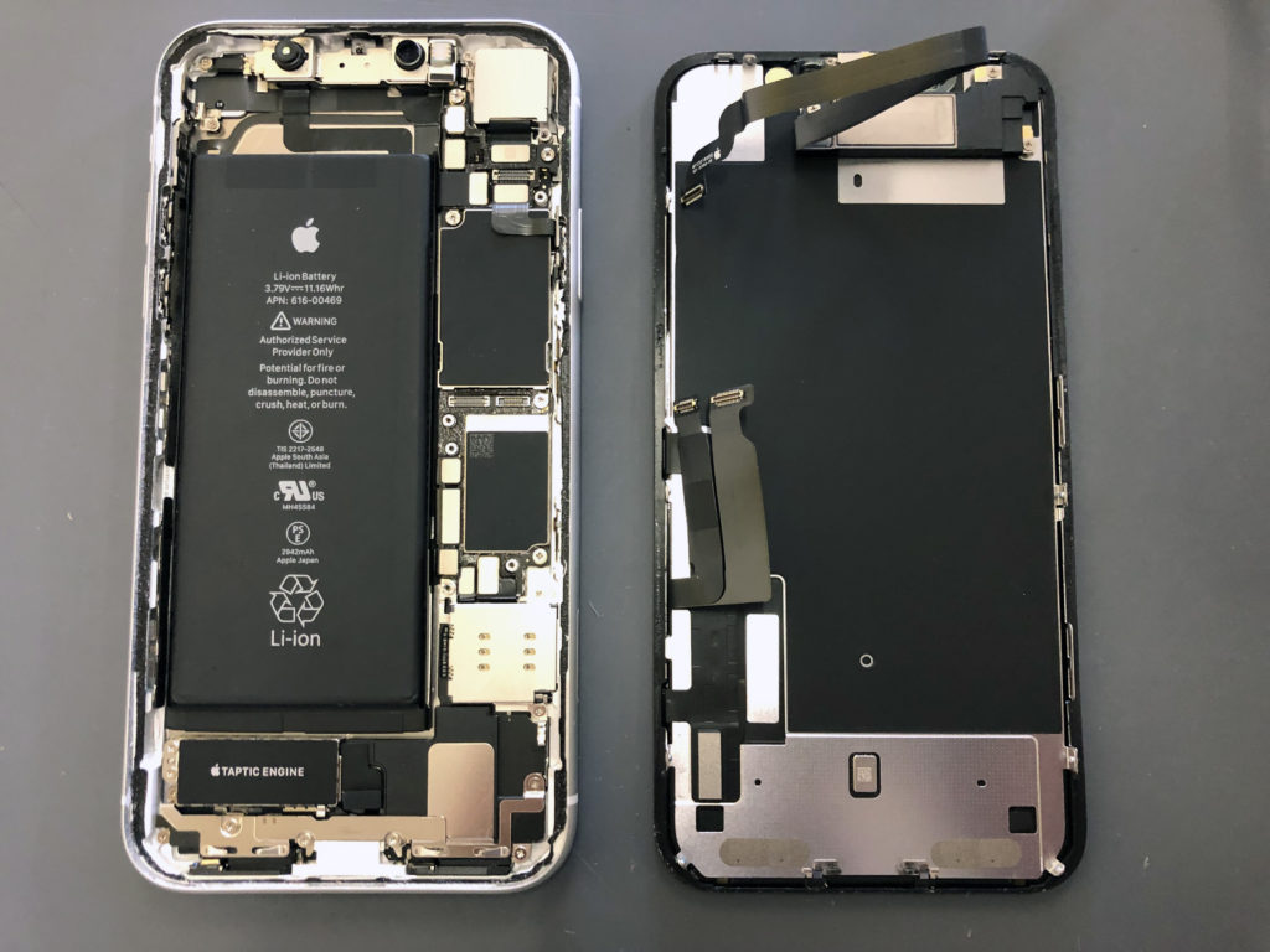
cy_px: 476
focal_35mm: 28
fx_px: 1027
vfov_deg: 49.7
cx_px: 635
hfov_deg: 63.4
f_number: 1.8
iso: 100
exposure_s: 1/13
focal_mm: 3.99
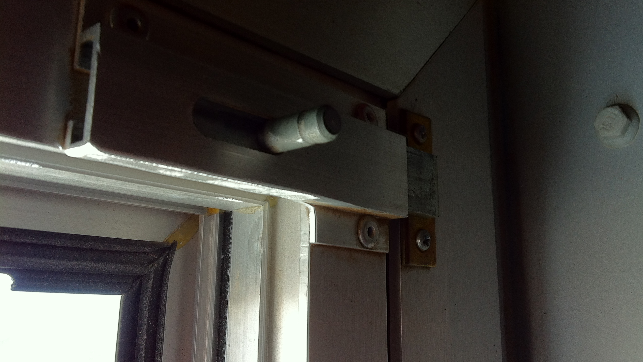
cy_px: 155
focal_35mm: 39
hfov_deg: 51.6
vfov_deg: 30.4
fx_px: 665
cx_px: 328
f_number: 2.8
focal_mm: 3.85
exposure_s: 1/60
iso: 100
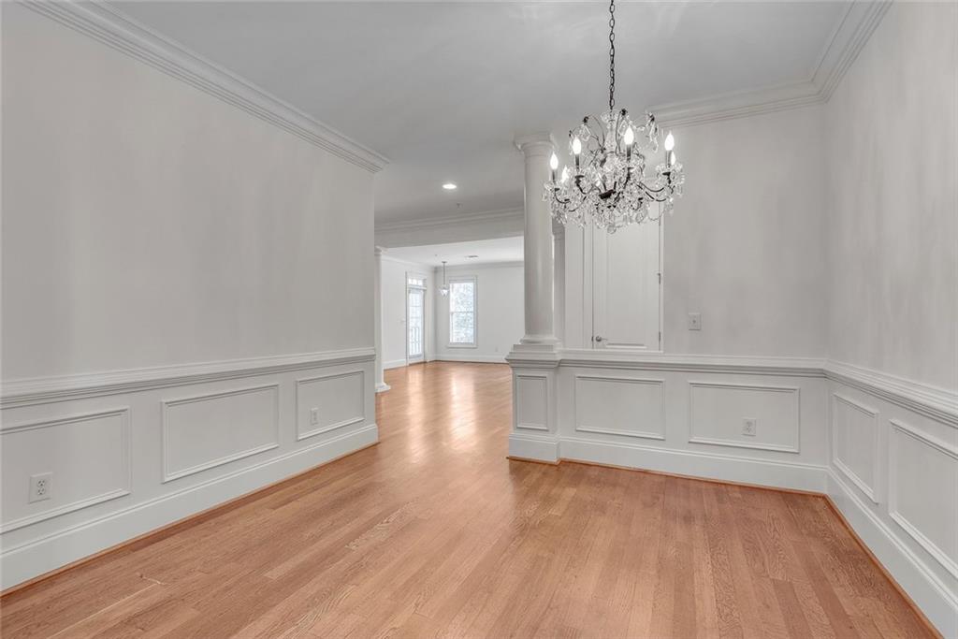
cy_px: 320
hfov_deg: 96.7
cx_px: 479
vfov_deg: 73.8
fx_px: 426
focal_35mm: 16
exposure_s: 1/8
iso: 400
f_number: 8
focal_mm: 16
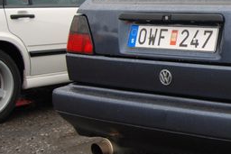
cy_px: 36
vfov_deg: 15.8
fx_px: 554
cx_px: 283
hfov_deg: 21.7
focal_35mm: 86
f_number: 5
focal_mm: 23
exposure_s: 1/100
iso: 100
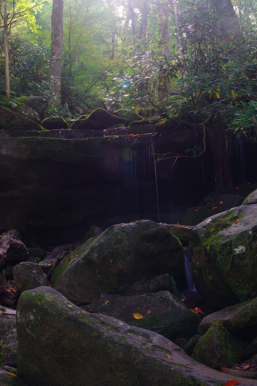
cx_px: 128
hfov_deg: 31.9
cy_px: 193
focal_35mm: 42
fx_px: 450
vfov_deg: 46.4
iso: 100
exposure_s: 8
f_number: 18
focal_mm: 28.13
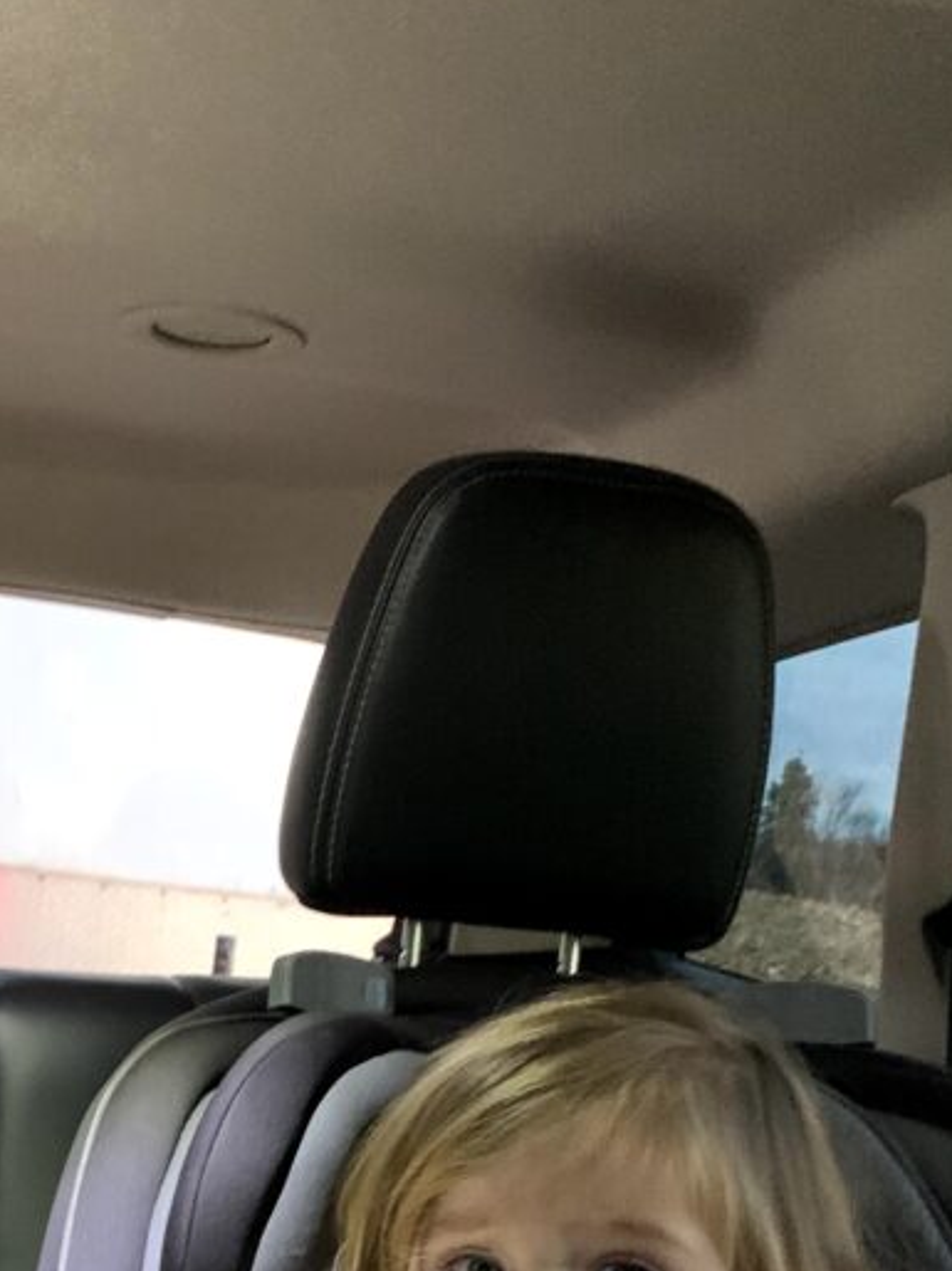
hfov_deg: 26.5
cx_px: 190
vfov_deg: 32.5
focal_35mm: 54
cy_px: 1292
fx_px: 1982
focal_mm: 4.25
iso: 500
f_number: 1.8
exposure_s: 1/30
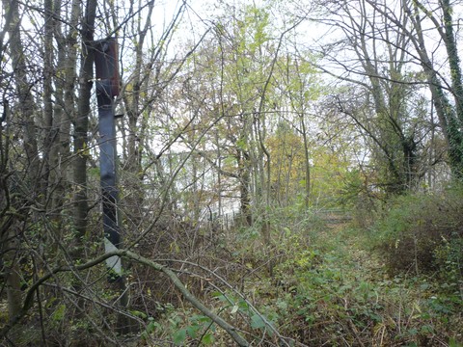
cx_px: 232
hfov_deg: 56.8
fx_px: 428
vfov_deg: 44.2
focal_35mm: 32
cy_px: 174
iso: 100
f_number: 3.3
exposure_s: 1/50
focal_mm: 5.2
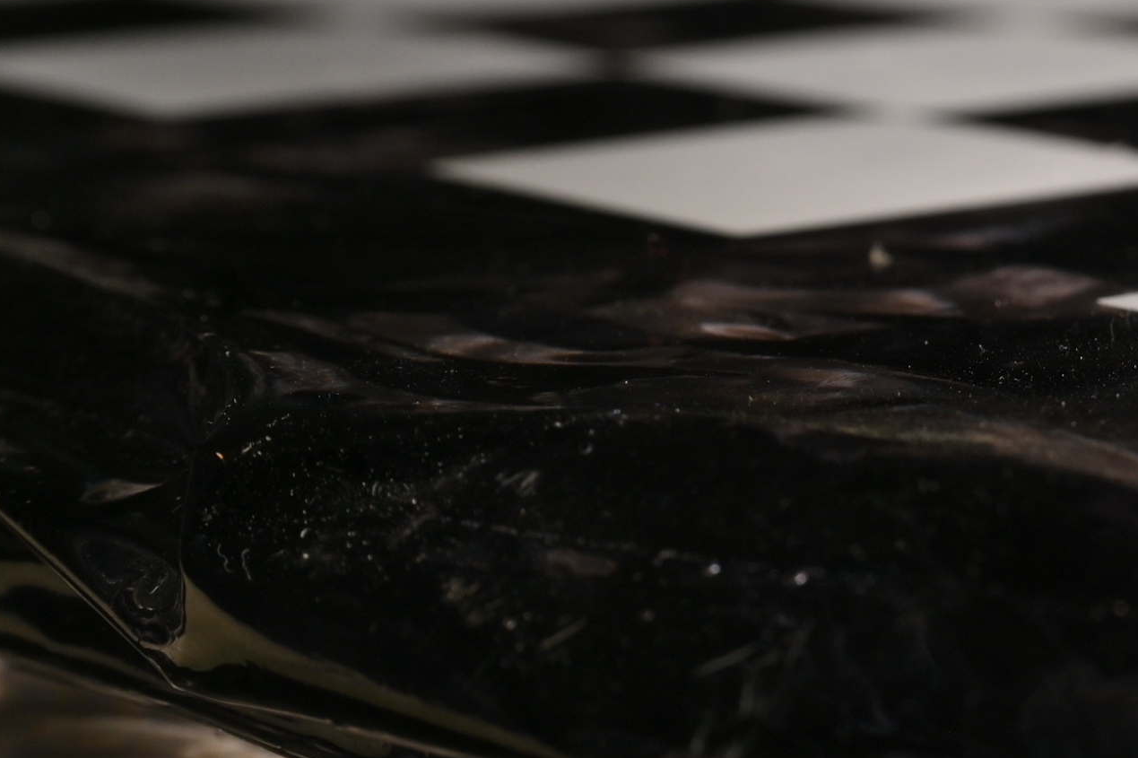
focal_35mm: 182
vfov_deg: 7.5
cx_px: 1609
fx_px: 5751
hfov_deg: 10.9
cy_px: 155
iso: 160
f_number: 9
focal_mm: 51
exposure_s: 1/500
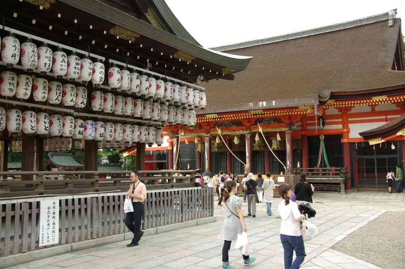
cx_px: 202
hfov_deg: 54.9
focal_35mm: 35
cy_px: 134
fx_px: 389
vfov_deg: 38.1
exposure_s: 1/60
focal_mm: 23.1
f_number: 4
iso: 100
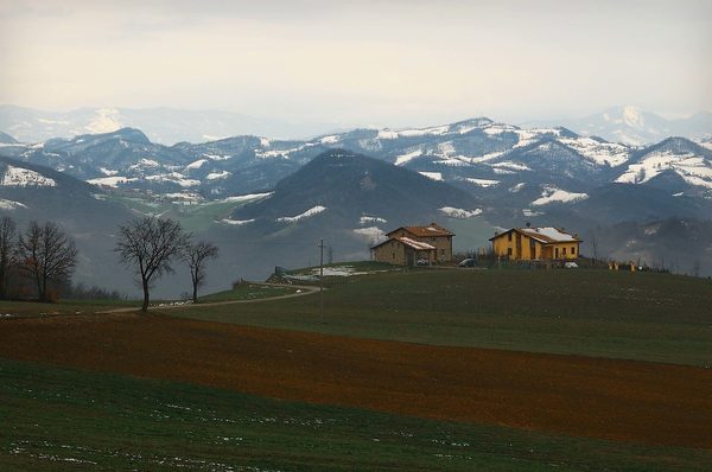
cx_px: 356
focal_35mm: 105
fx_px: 2073
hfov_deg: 19.5
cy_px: 236
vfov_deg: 13.0
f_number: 7.1
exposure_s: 1/160
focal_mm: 70
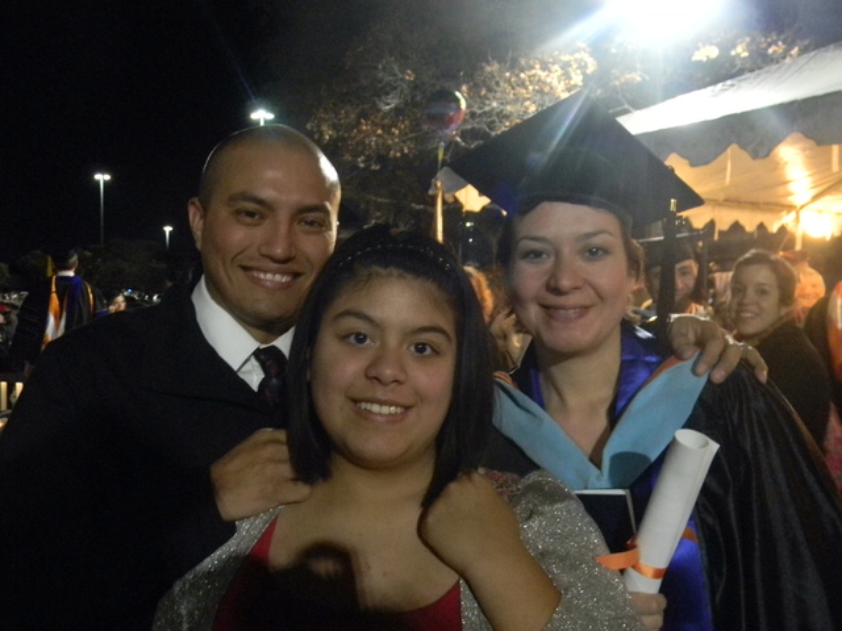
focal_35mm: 36
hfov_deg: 51.4
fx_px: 876
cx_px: 421
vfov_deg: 39.7
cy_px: 316
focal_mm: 6.4
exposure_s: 1/8
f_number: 3.7
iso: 800
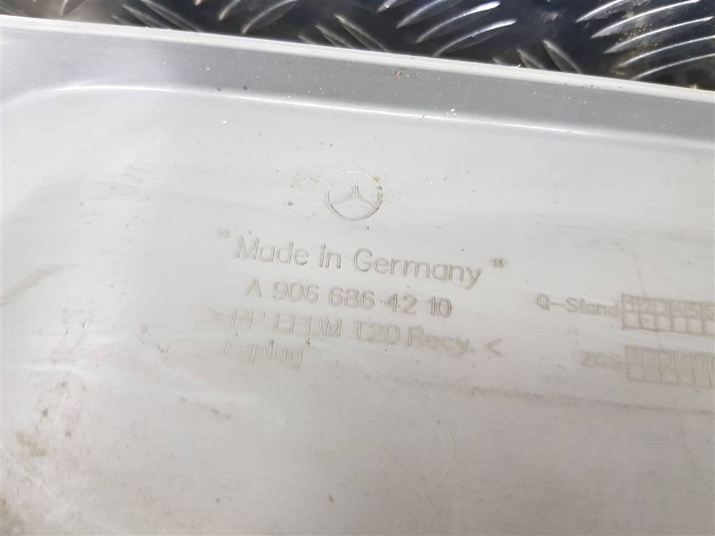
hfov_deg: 67.3
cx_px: 358
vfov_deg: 53.1
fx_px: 537
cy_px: 268
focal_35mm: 26
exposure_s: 1/50
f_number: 1.7
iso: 200
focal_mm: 4.3
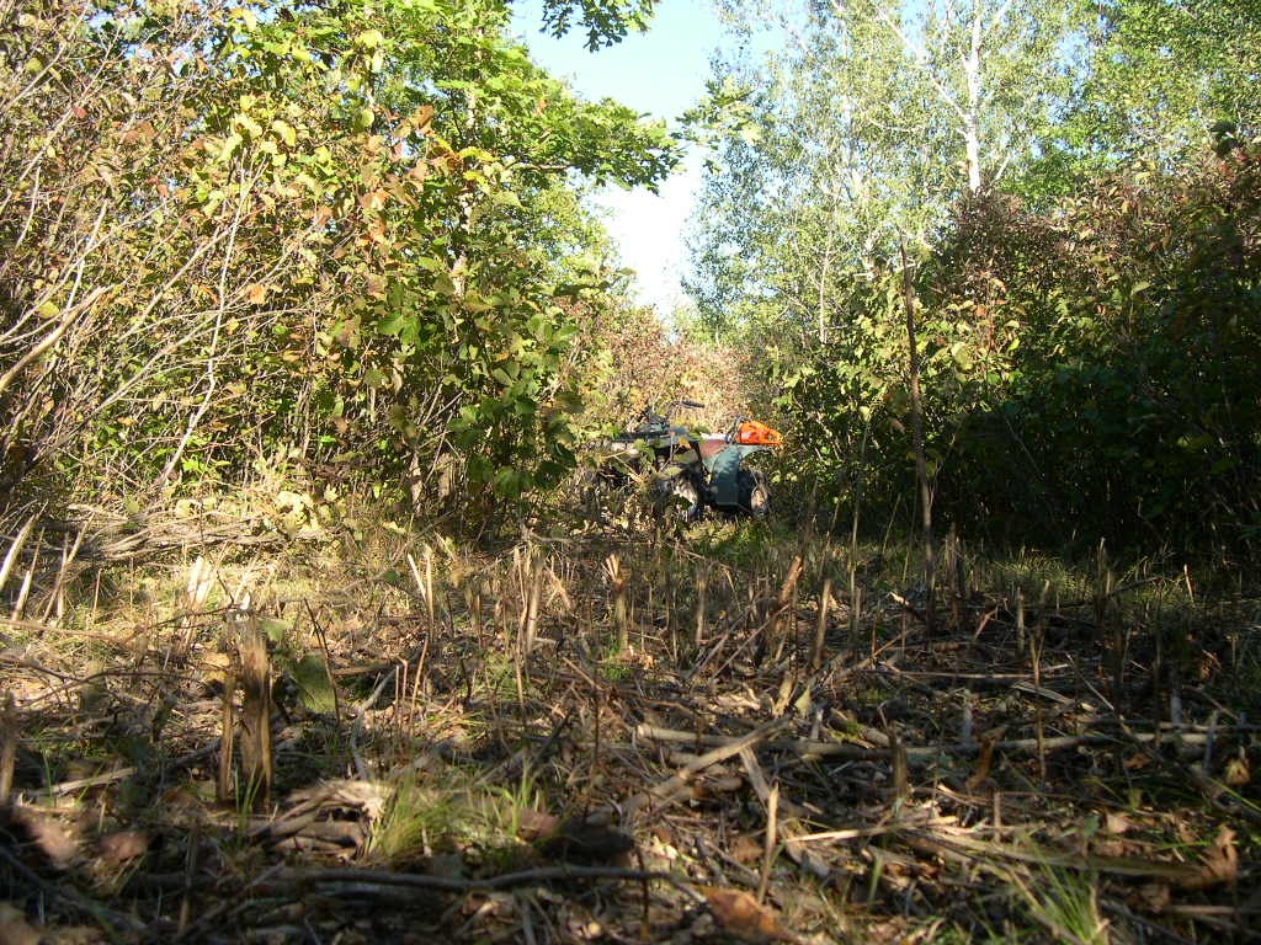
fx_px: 1384
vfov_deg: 37.7
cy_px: 472
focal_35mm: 38
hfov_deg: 49.0
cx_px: 630
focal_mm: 8
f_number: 2.8
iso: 100
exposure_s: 1/292
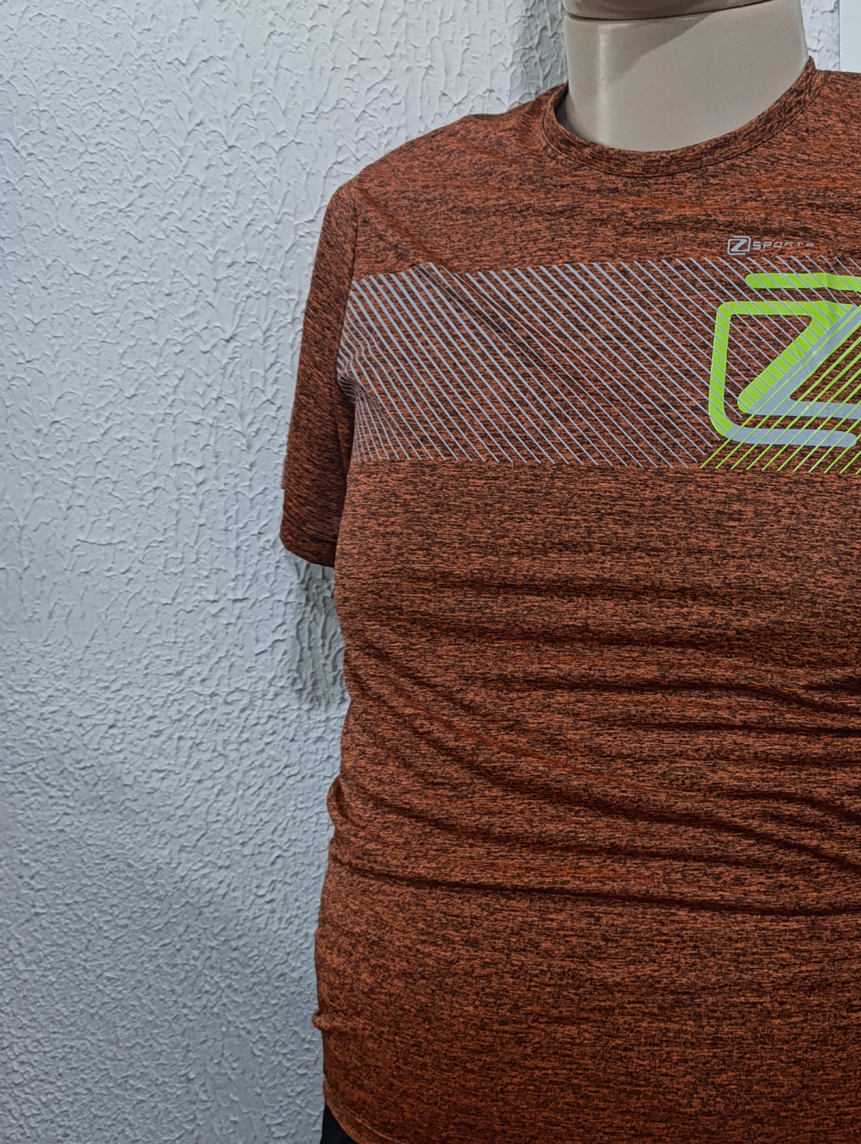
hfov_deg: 31.4
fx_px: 1456
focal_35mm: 44
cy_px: 589
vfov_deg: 42.9
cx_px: 774
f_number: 1.6
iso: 1000
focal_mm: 6.14
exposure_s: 1/60
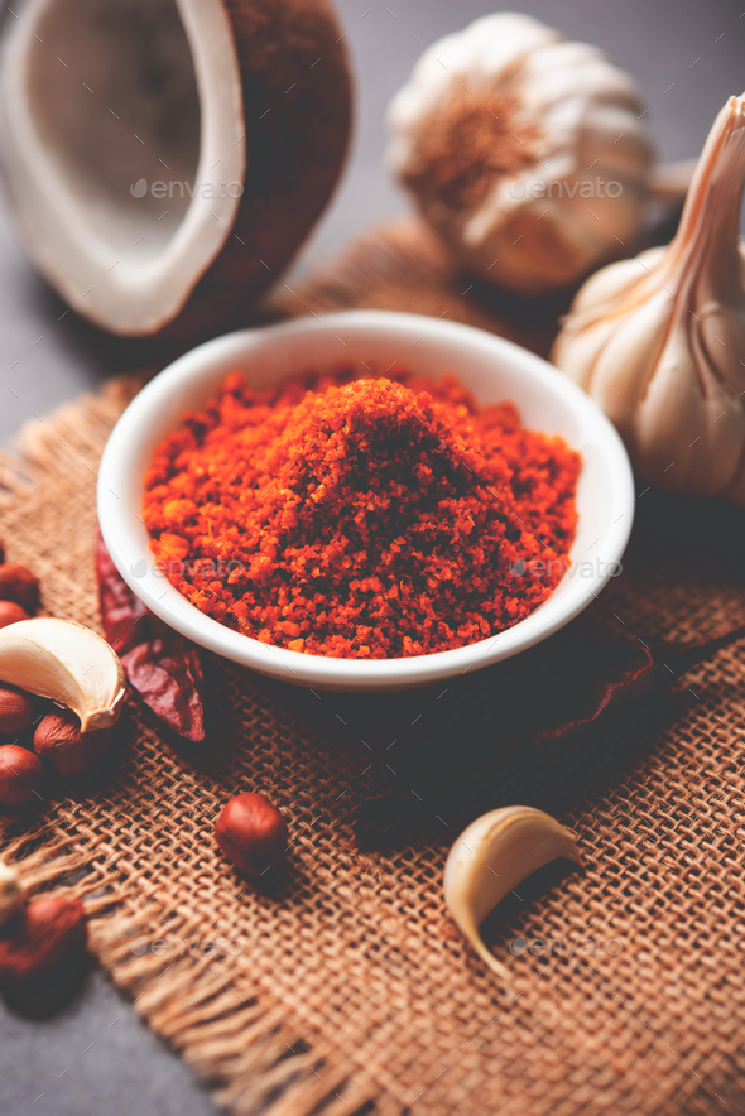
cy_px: 558
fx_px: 1861
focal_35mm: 60
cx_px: 372
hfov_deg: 22.6
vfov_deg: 33.4
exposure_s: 1/125
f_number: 4.5
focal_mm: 60
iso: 100
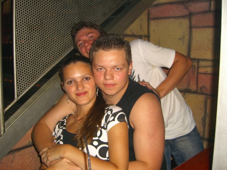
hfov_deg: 49.0
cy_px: 85
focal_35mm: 38
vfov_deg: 37.7
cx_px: 114
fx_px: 249
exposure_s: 1/60
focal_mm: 7.9
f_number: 2.8
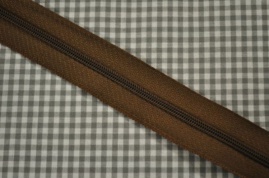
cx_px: 134
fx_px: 448
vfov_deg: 22.6
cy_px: 89
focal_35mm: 60
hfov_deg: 33.4
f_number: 5.3
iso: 800
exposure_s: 1/50
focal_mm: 40
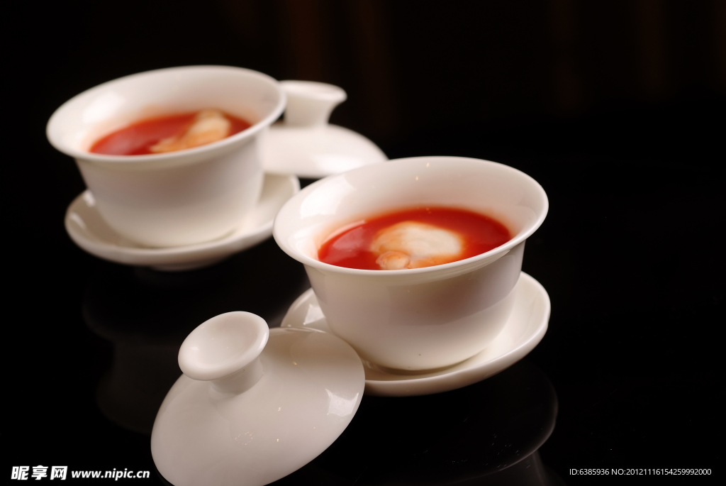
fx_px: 1817
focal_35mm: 90
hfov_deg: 22.6
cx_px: 363
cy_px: 243
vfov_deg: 15.2
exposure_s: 1/25
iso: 100
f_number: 8
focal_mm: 60
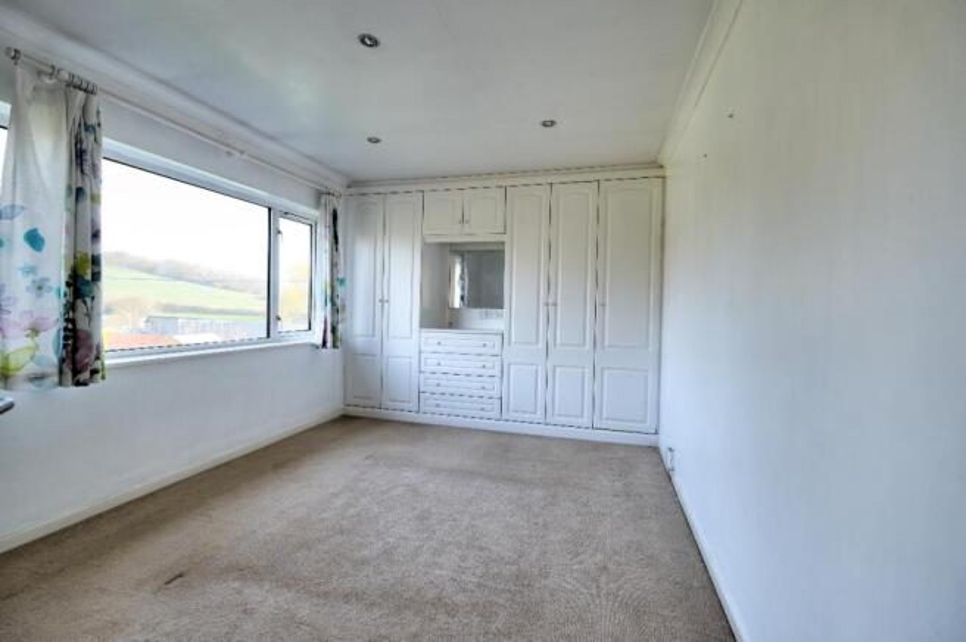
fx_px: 402
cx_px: 483
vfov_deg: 77.2
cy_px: 321
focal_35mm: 15
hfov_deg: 100.4
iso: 160
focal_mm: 10
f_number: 4
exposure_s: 1/52
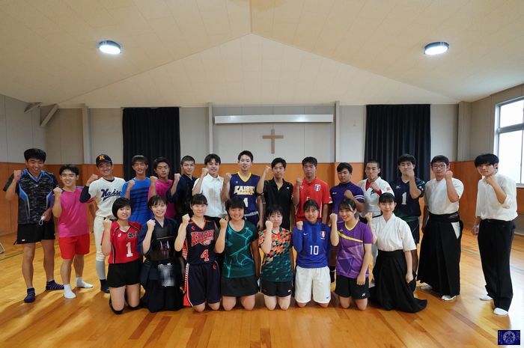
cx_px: 262
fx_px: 262
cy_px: 174
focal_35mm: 18
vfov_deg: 67.3
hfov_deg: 90.1
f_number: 8
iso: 6400
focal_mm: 18
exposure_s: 1/250
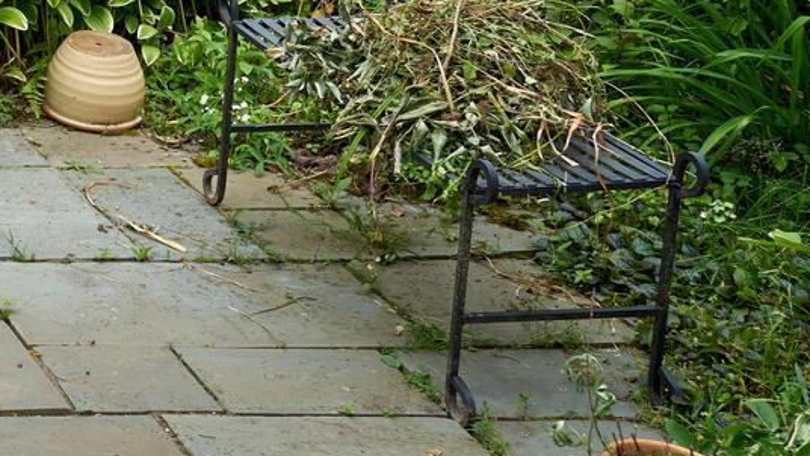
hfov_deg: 17.5
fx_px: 2149
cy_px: -220
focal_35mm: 100
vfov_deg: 11.6
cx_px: -630
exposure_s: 1/160
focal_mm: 25
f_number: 5.6
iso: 100
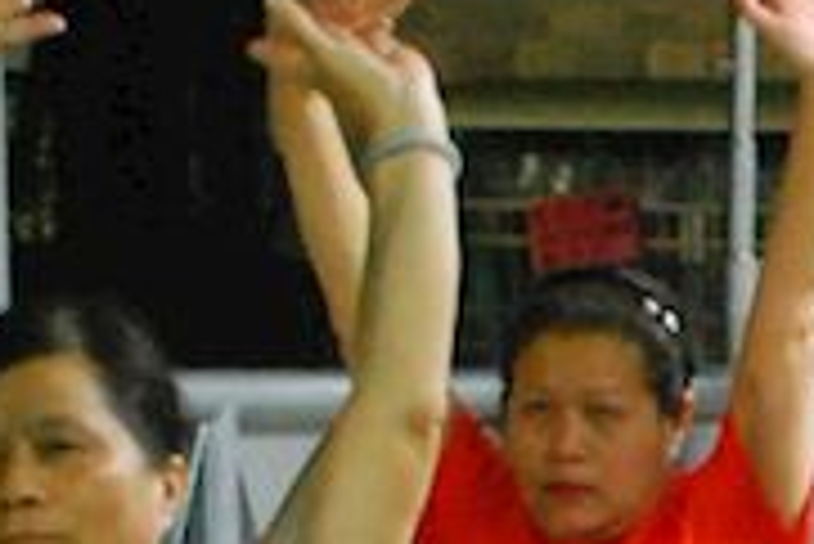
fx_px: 7105
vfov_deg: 4.3
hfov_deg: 6.3
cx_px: 1929
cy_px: 1367
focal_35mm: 314
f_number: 4
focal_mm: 28
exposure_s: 1/15
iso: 1600
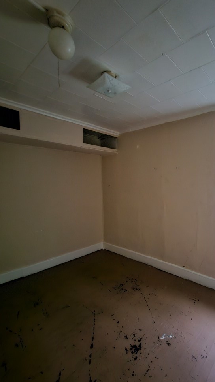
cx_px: 145
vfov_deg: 103.0
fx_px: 152
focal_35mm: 15
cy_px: 193
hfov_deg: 68.3
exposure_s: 1/8
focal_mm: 2.2
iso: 1250
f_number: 2.2
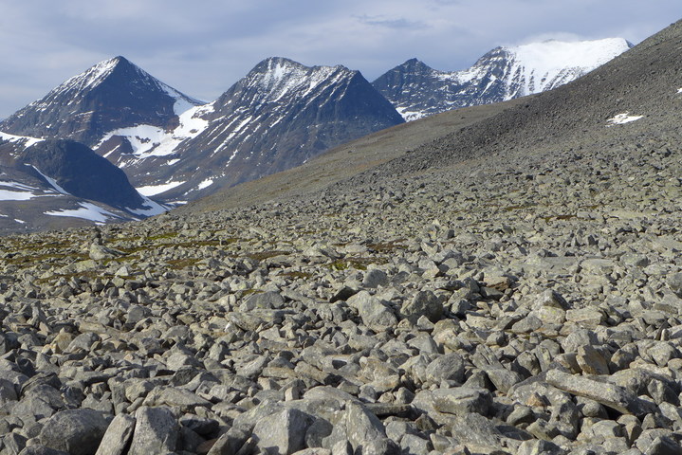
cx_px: 341
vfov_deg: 22.6
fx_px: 1137
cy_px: 228
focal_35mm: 60
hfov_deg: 33.4
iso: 80
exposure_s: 1/2000
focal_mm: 11.8
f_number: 3.2
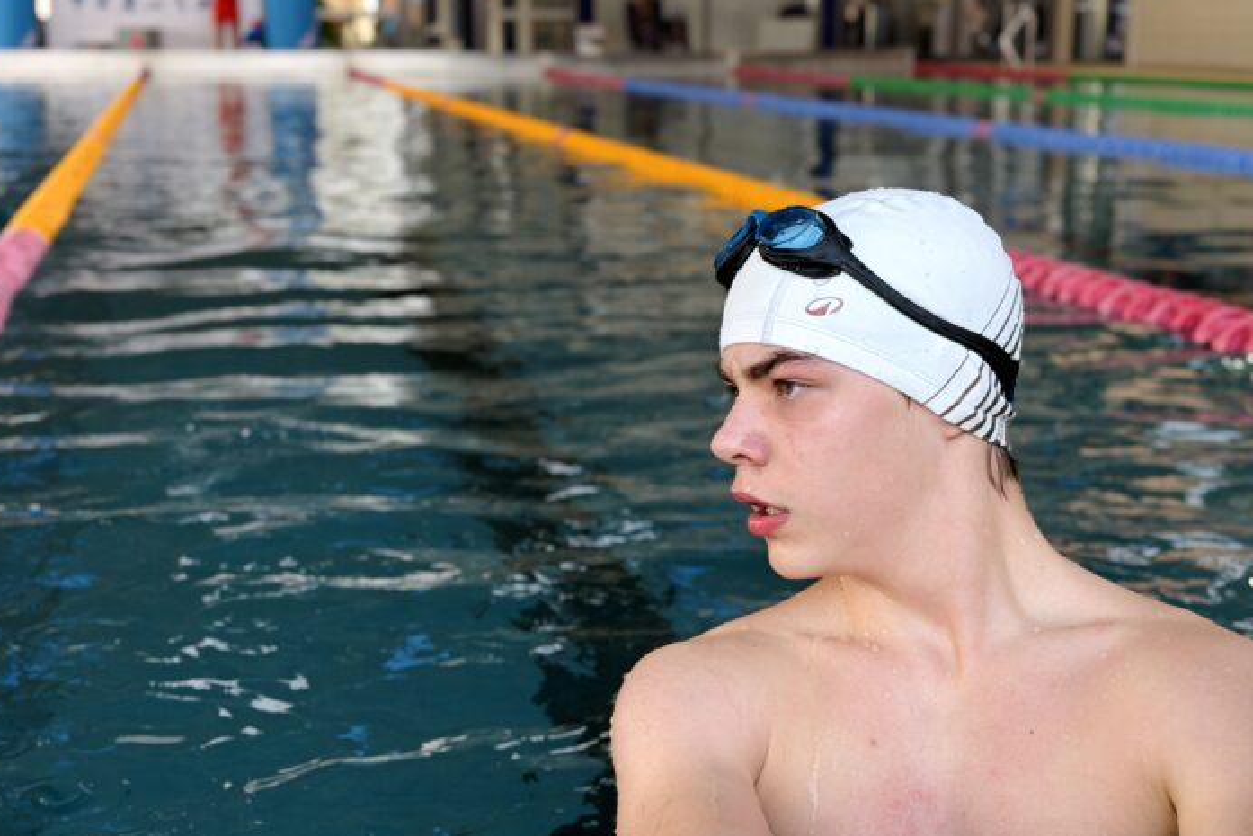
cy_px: 503
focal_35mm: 55
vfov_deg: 24.6
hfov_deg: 36.2
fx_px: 1915
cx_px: 635
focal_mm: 6.76
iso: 50
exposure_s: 1/122
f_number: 1.78
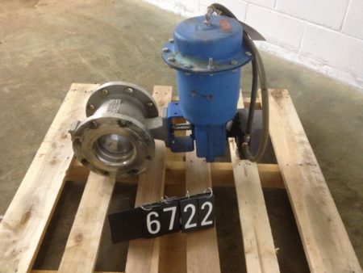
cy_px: 136
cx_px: 182
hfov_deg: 52.6
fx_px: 367
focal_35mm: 35
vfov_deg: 40.7
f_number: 2.4
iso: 250
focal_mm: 4.28
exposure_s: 1/20
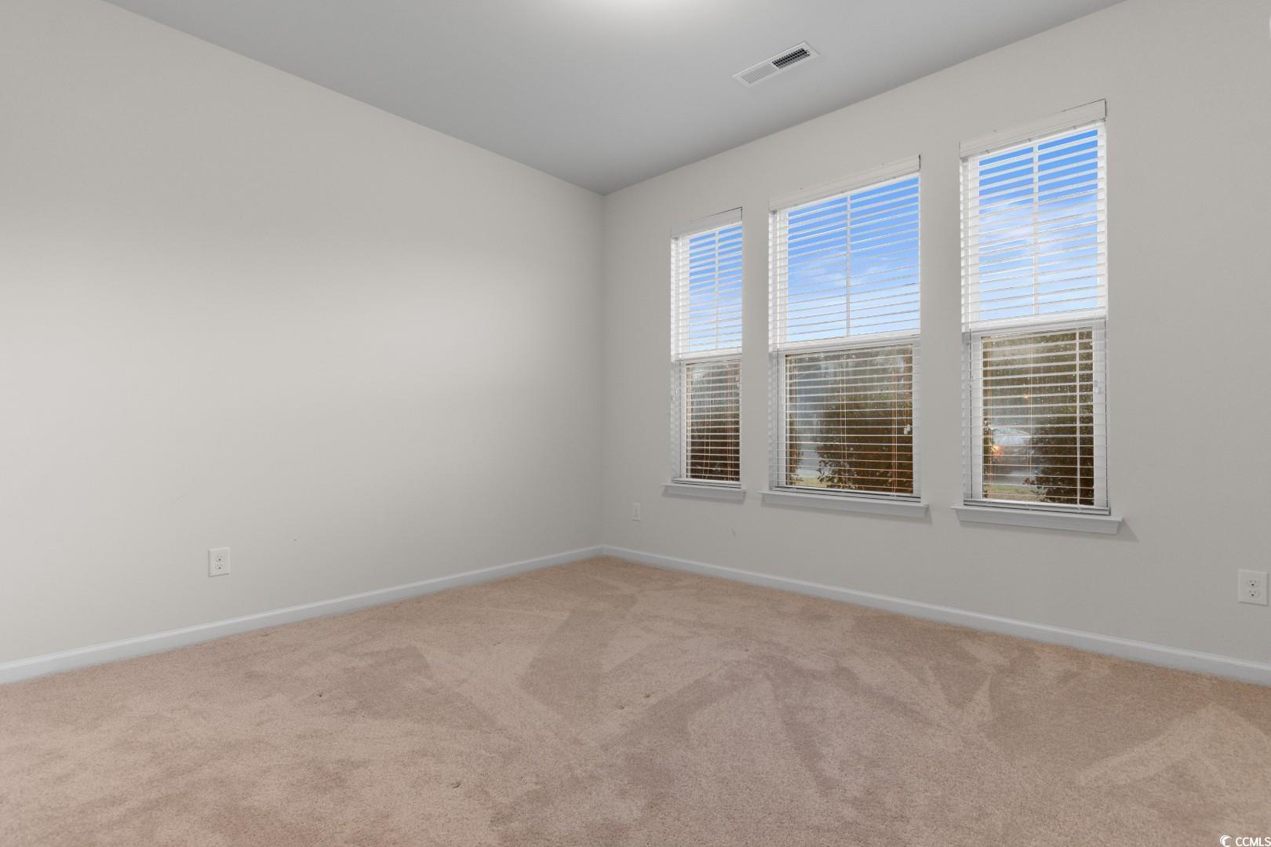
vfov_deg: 70.4
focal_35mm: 17
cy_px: 424
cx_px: 636
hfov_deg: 93.3
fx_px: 600
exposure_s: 1/8
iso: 100
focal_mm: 11.5
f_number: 4.8
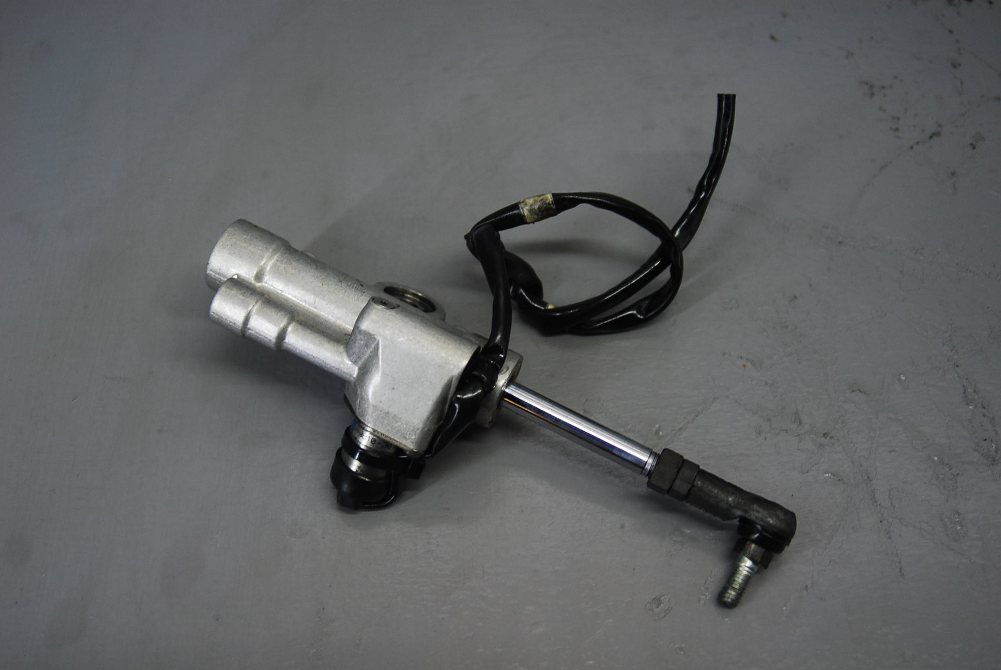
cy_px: 335
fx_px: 1295
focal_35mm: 46
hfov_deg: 42.3
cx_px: 500
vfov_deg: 29.0
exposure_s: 1/60
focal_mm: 31
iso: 320
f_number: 3.3
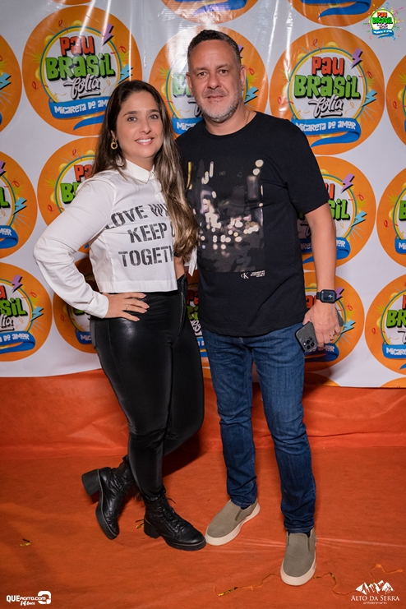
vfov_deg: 53.1
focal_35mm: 36
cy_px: 304
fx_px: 609
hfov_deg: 36.9
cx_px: 203
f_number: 2.8
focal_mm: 24
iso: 2500
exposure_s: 1/250
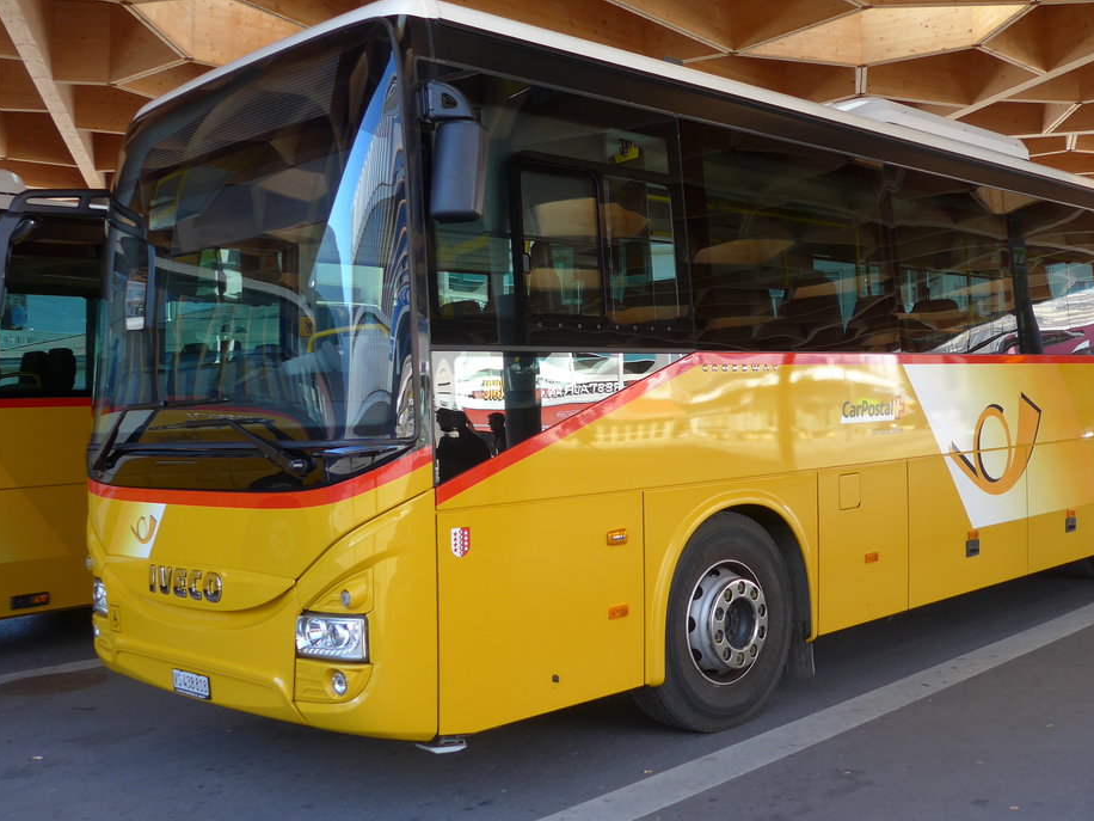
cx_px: 635
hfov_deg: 48.8
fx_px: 1201
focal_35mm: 38
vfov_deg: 37.6
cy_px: 336
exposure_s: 1/100
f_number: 2.5
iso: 80
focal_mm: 6
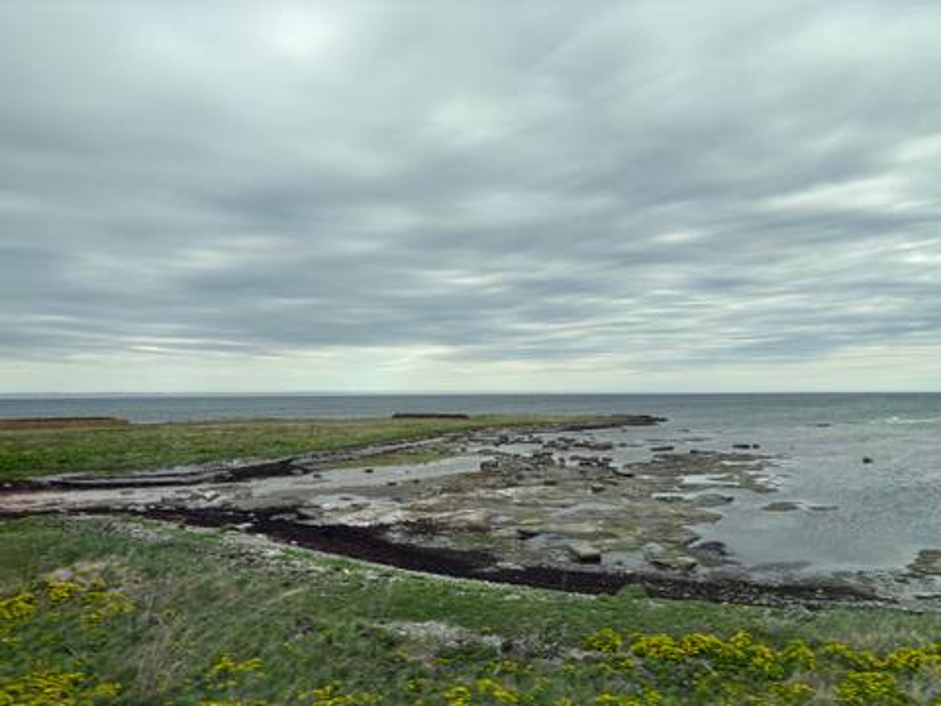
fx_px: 707
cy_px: 353
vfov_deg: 53.1
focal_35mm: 26
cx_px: 470
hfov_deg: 67.3
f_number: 1.6
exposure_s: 1/285
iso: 40
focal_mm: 5.96
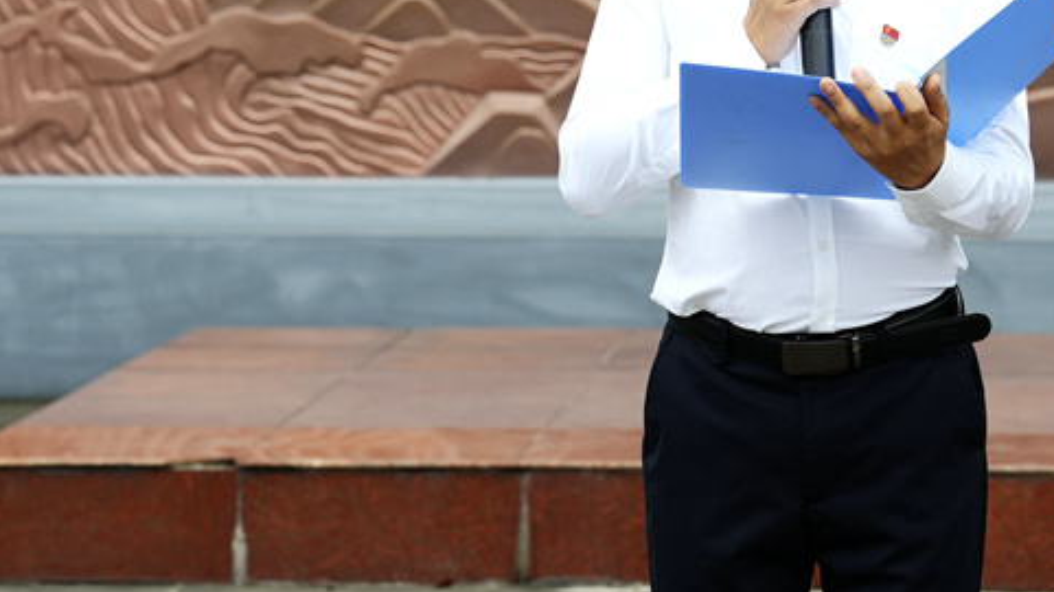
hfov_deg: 17.5
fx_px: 3408
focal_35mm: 122
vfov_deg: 9.9
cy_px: 12
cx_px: 800
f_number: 4
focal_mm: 70
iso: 500
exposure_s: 1/200
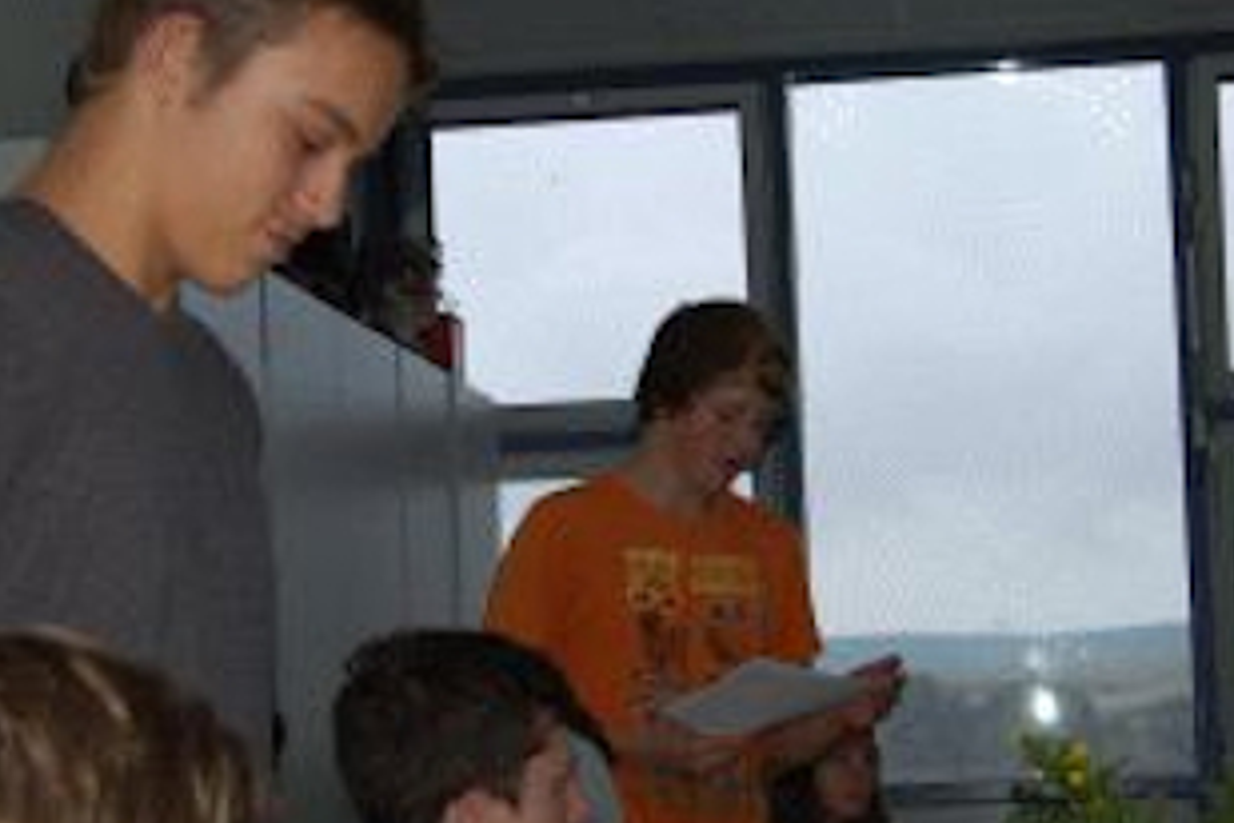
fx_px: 3050
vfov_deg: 15.4
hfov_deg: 22.9
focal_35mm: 89
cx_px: 611
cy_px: 479
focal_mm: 34
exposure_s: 1/500
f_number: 5.6
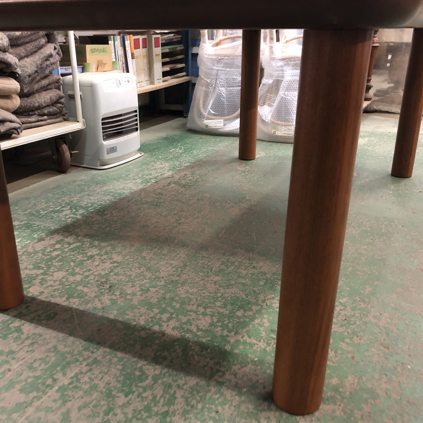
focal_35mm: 34
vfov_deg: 48.4
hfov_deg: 48.4
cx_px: 193
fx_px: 470
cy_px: 217
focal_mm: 3.99
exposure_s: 1/7
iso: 100
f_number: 1.8
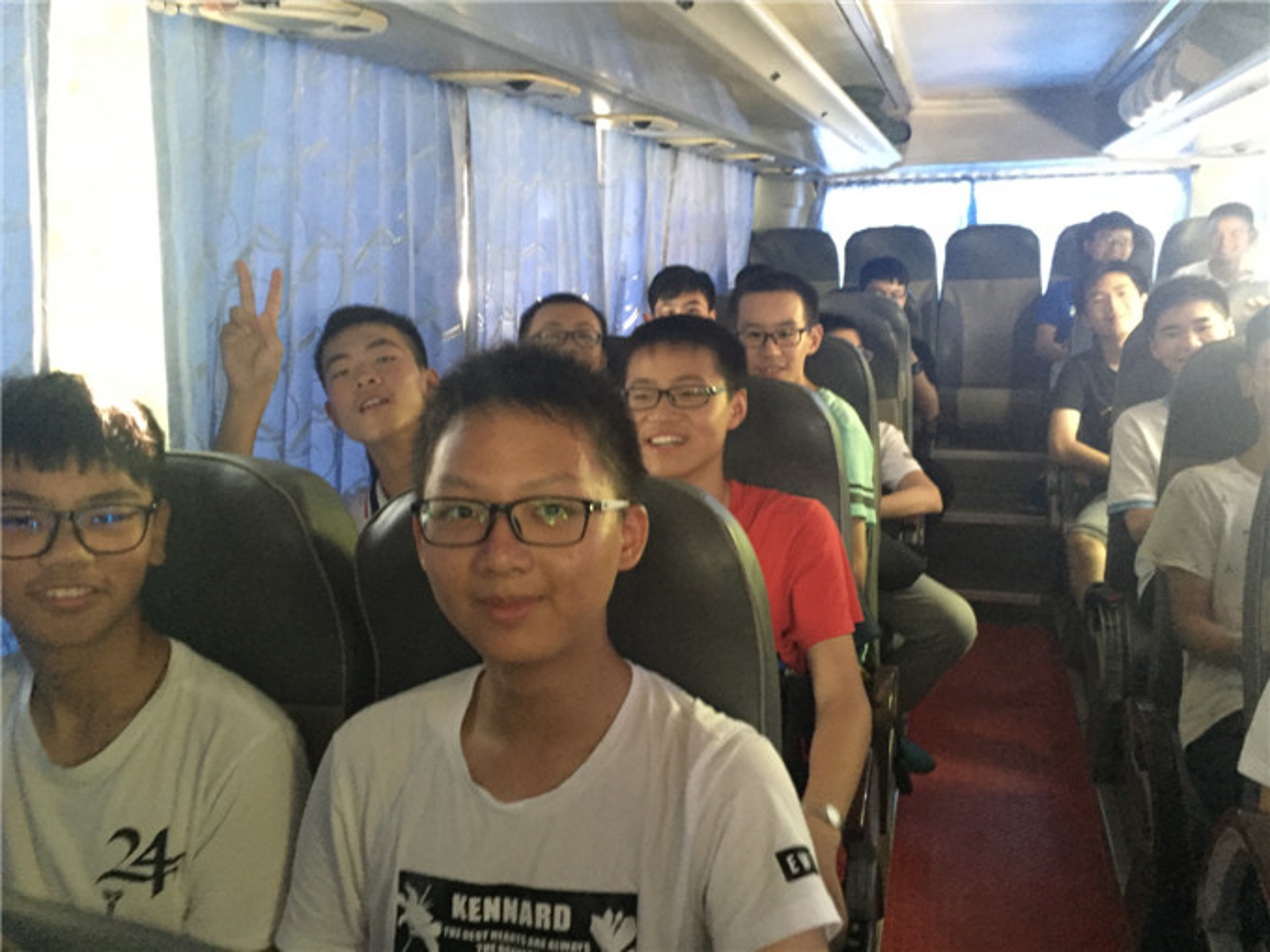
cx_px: 635
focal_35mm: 29
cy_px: 476
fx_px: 1064
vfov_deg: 48.2
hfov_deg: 61.7
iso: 800
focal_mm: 4.15
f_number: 2.2
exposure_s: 1/17
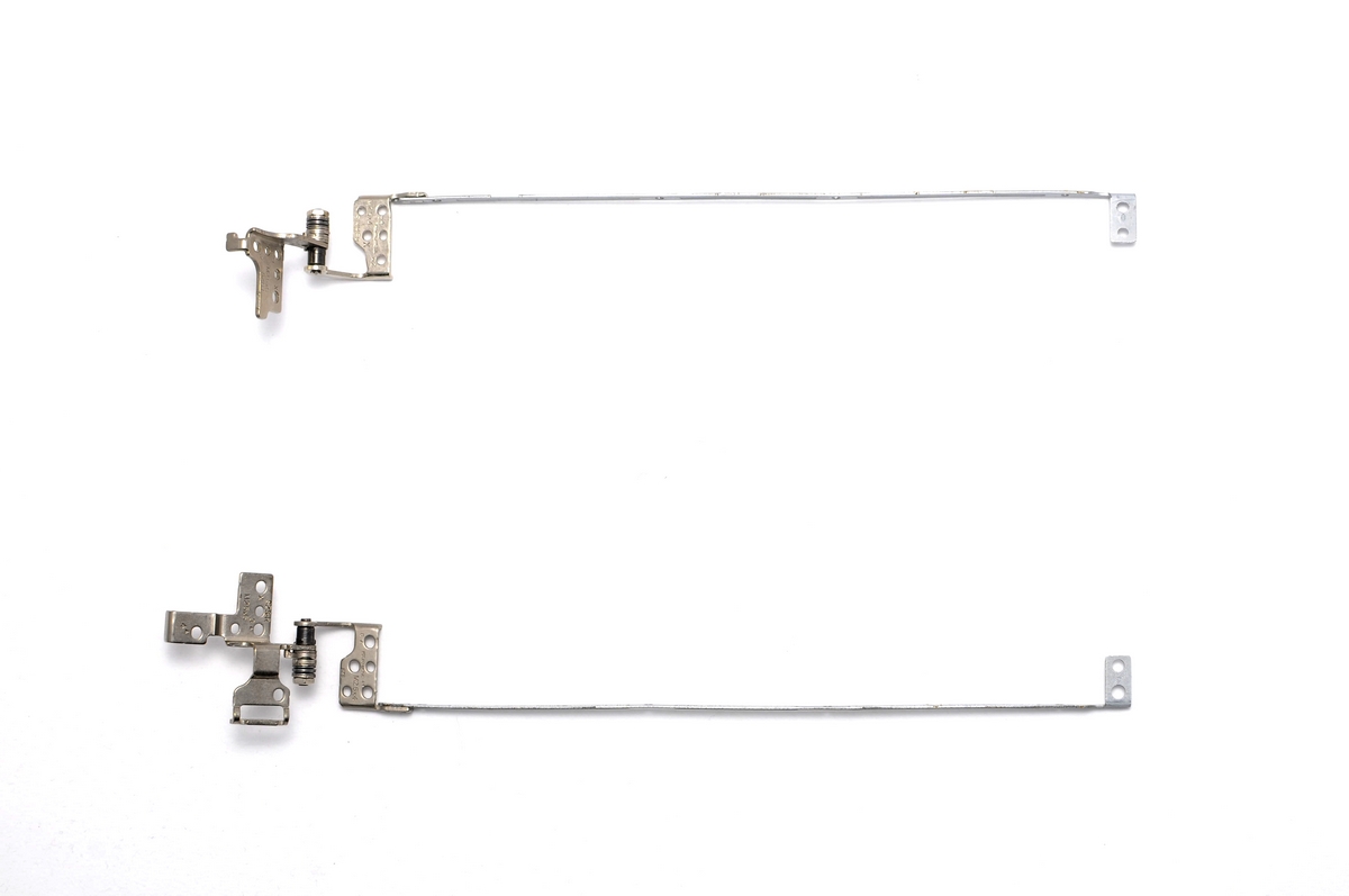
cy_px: 448
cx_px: 674
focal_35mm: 52
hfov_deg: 37.9
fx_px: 1965
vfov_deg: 25.7
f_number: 7.1
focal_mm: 35
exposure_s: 1/25
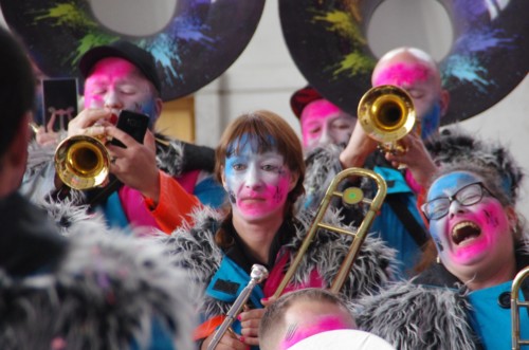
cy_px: 175
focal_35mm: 300
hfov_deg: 6.9
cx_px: 264
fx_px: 4399
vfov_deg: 4.6
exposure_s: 1/80
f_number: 6.3
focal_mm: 200
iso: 3200
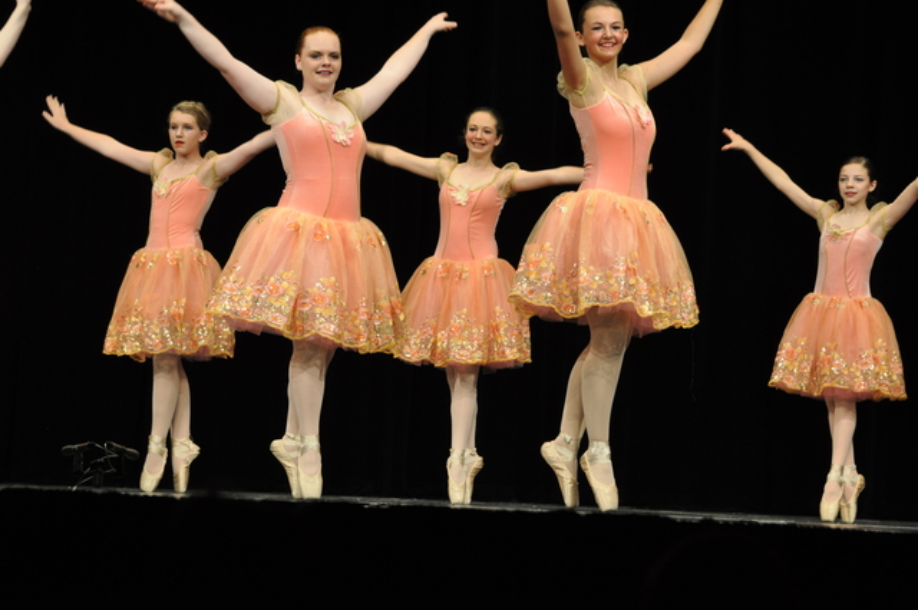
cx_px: 459
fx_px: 3515
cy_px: 305
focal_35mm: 138
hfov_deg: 14.9
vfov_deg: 9.9
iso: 800
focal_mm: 92
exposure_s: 1/100
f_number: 5.3
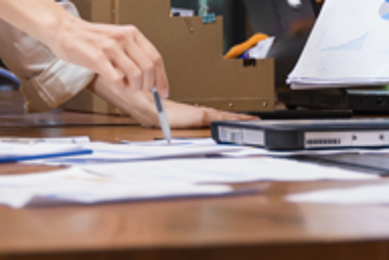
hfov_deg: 10.4
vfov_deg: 6.8
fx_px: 2139
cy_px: -169
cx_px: 283
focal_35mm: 198
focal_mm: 43
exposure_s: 1/100
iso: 400
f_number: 2.8
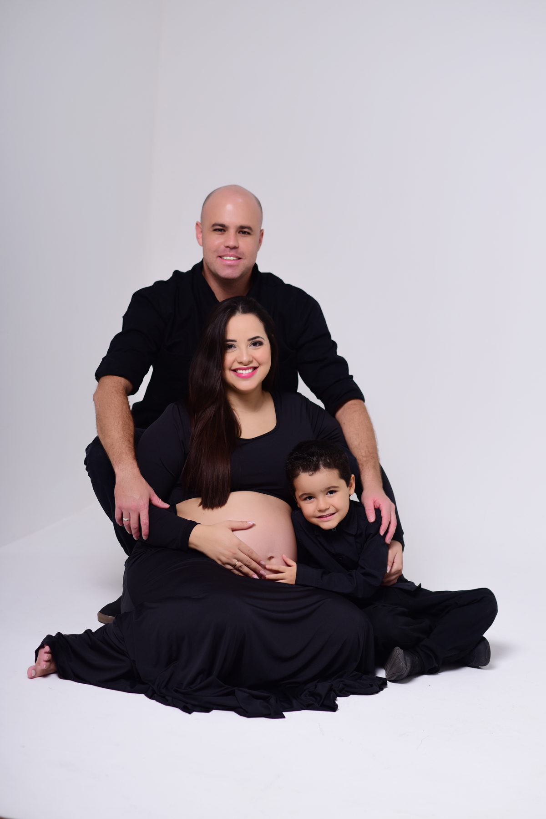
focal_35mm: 85
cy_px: 410
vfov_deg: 23.9
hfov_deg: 16.1
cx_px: 273
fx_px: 1932
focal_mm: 85
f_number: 2.8
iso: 100
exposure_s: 1/160
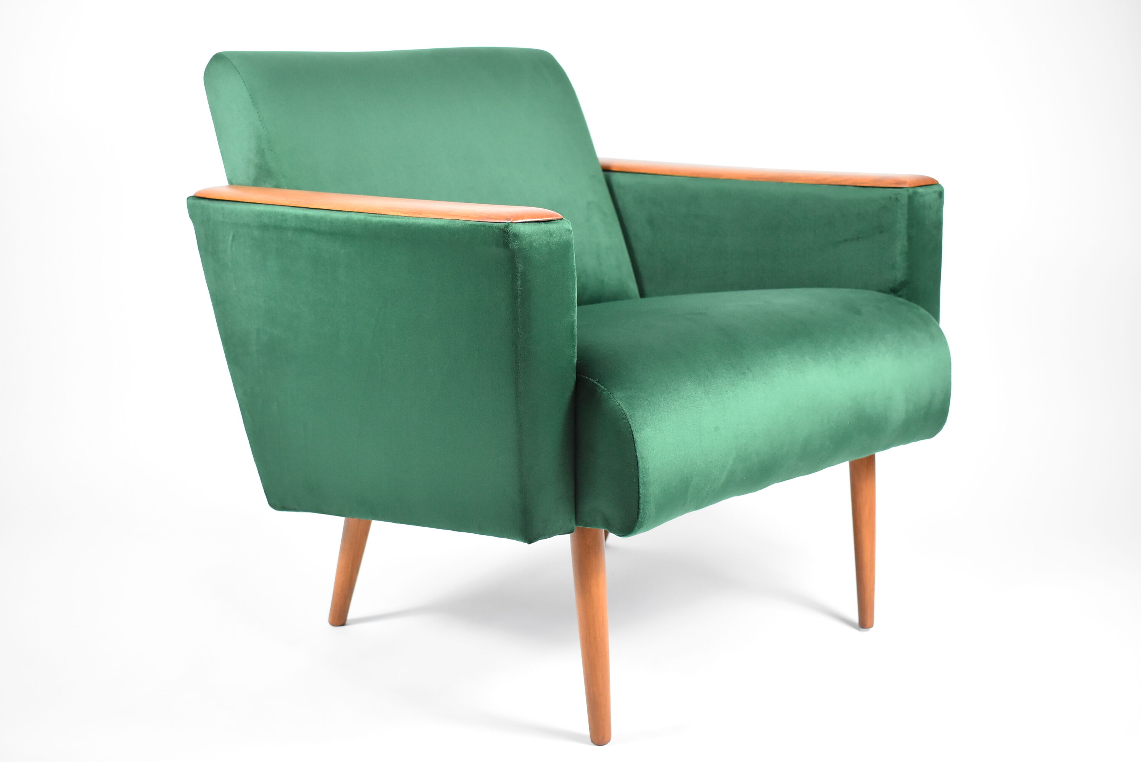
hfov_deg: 43.6
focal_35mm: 45
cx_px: 570
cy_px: 381
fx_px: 1427
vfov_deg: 29.9
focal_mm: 30
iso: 2200
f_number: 4.2
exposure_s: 1/125
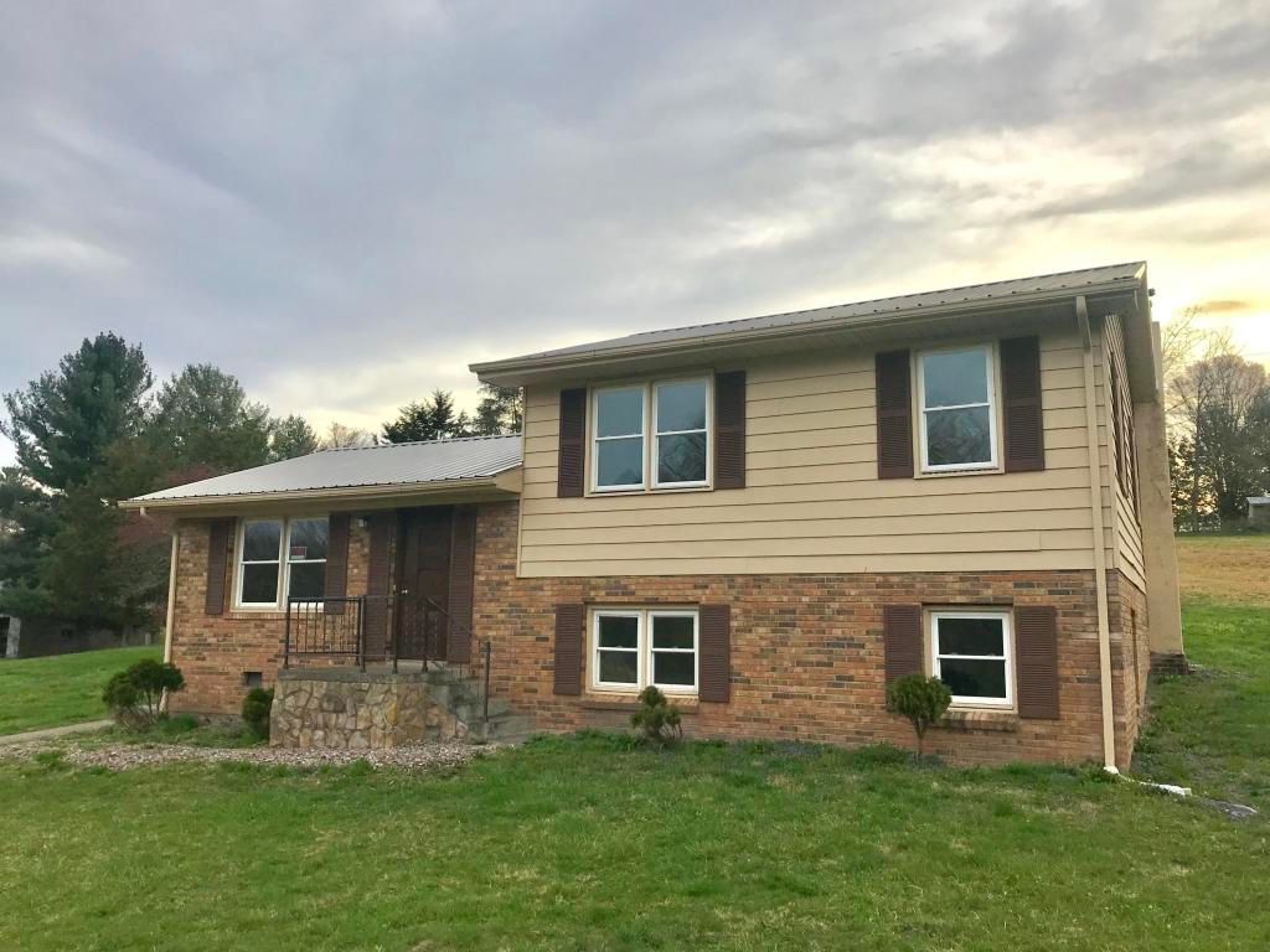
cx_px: 635
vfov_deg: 49.7
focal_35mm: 28
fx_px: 1027
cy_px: 476
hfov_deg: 63.4
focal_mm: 3.99
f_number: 1.8
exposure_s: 1/396
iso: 20
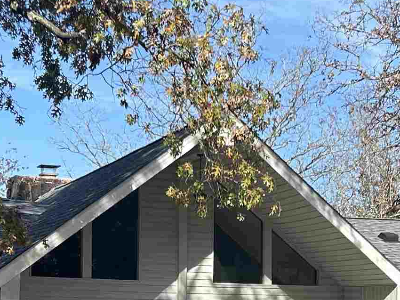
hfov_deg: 20.8
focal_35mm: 94
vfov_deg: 15.3
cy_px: 325
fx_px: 1086
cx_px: 243
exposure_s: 1/2208
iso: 50
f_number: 1.5
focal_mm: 5.7
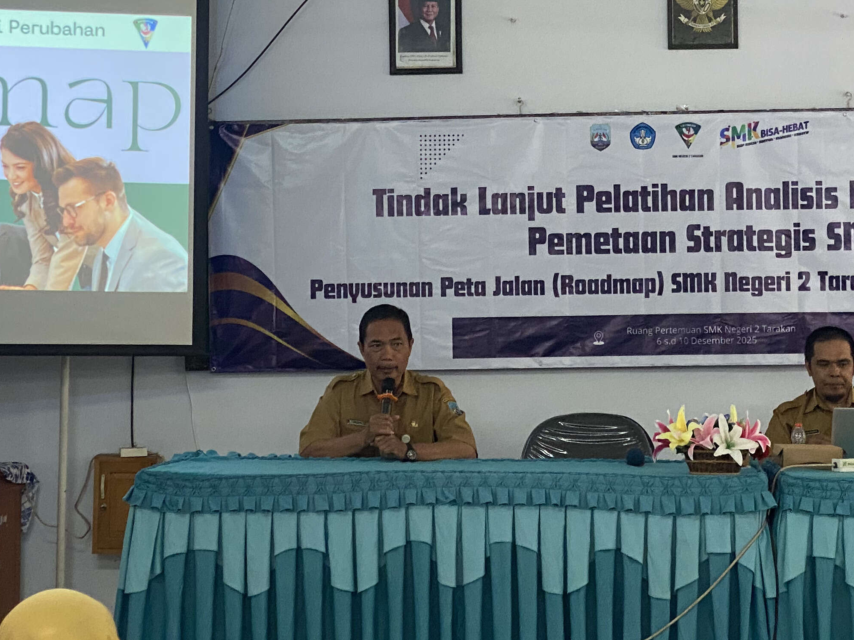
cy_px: 226
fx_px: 2591
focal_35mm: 105
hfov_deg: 18.7
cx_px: 453
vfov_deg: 14.1
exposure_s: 1/50
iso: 125
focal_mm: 6
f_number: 2
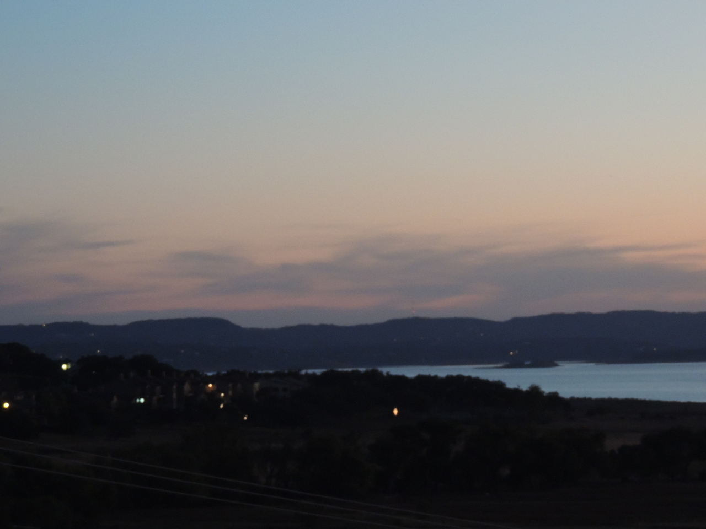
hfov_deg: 12.7
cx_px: 353
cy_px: 264
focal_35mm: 155
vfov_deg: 9.6
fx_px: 3161
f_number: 4.4
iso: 800
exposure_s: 1/20
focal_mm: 27.6
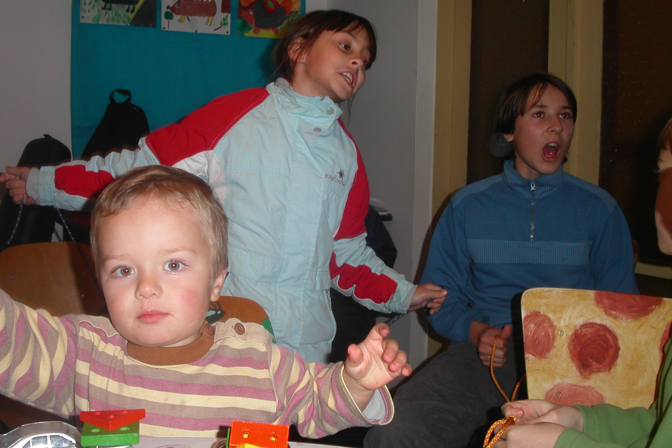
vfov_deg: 32.6
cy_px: 193
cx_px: 329
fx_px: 765
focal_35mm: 41
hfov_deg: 47.4
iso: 100
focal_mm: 7.8
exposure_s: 1/30
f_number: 2.8
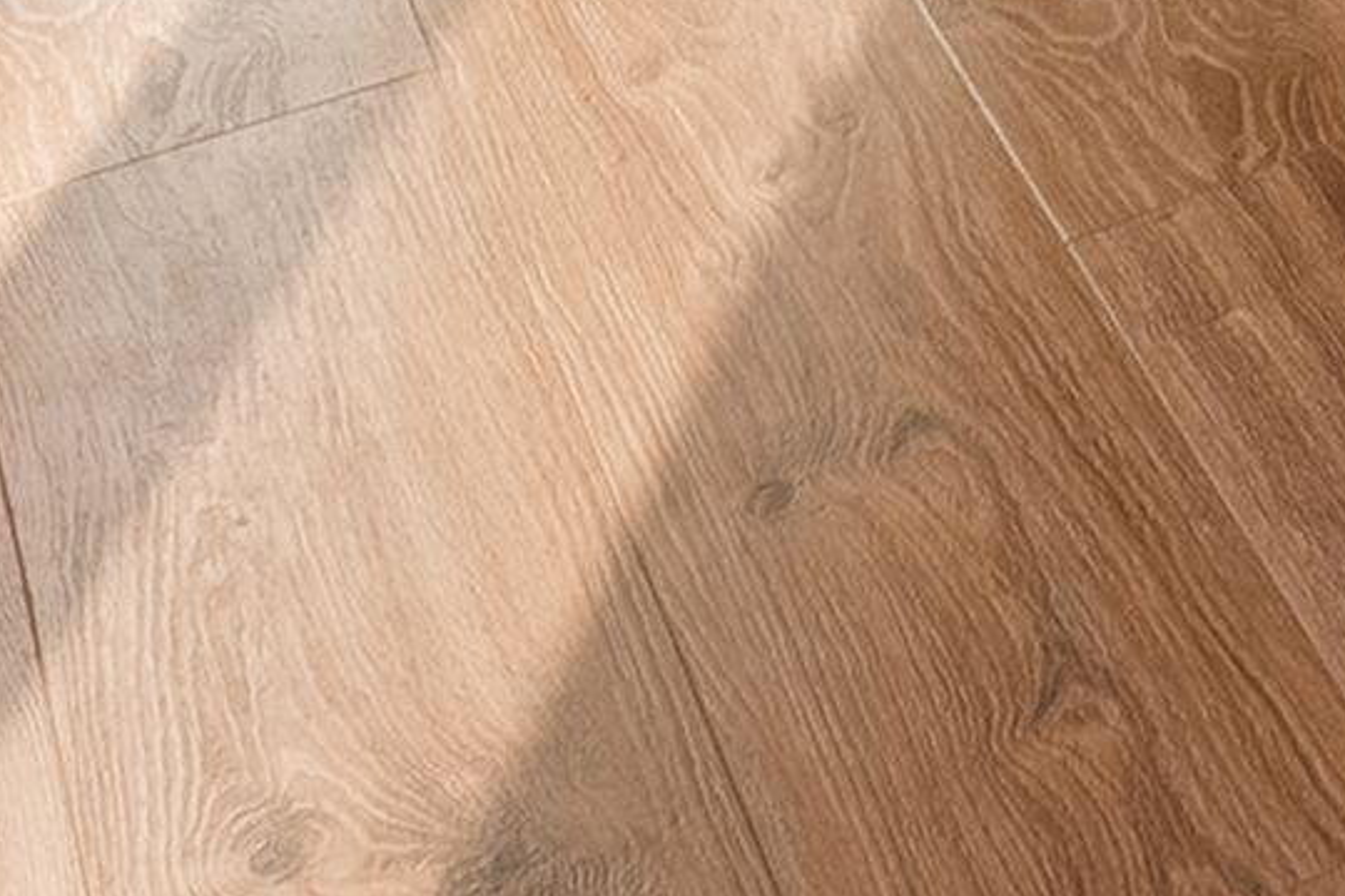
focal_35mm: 110
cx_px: 3034
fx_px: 4109
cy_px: -2185
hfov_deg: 14.1
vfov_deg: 8.9
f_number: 9
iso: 100
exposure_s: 1/4
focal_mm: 14
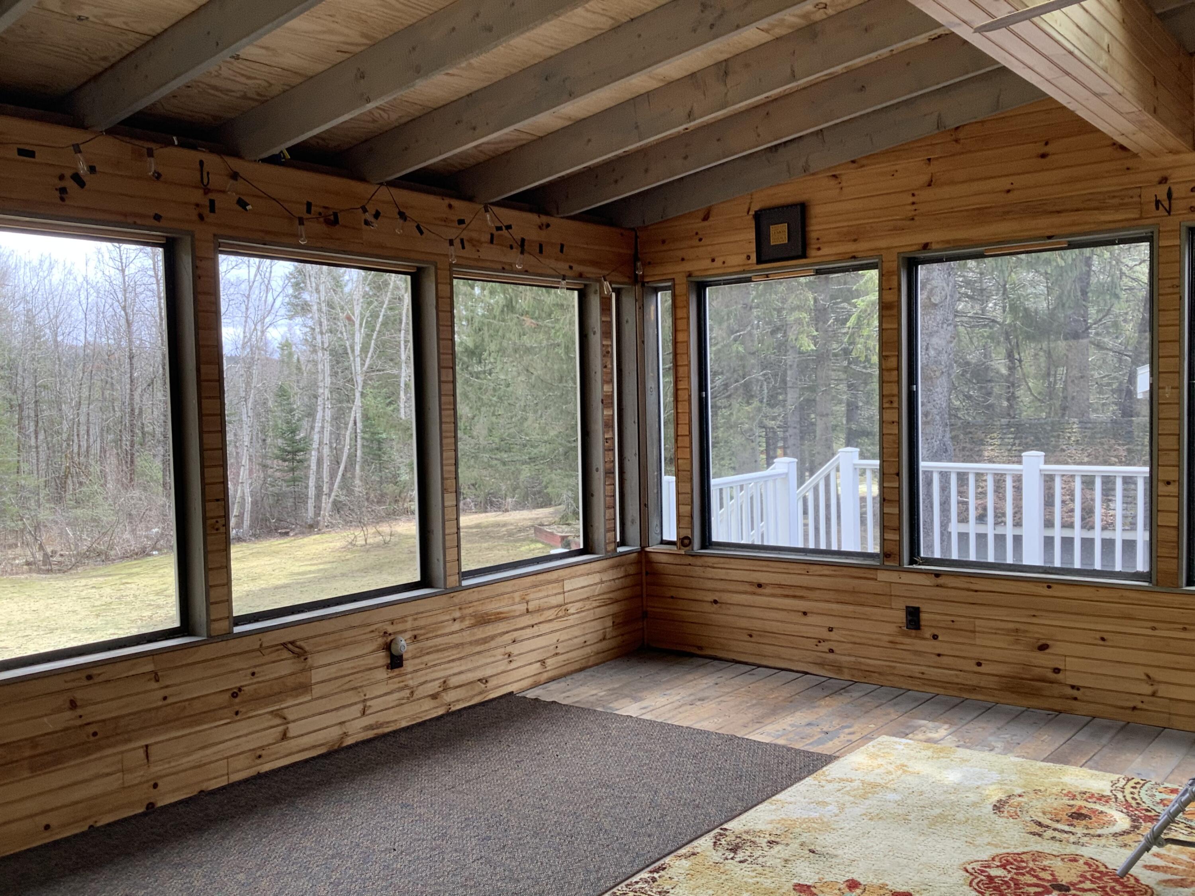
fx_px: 1070
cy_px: 448
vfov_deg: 45.4
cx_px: 598
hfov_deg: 58.4
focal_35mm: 31
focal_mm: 3.3
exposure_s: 1/100
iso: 32
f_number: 2.4
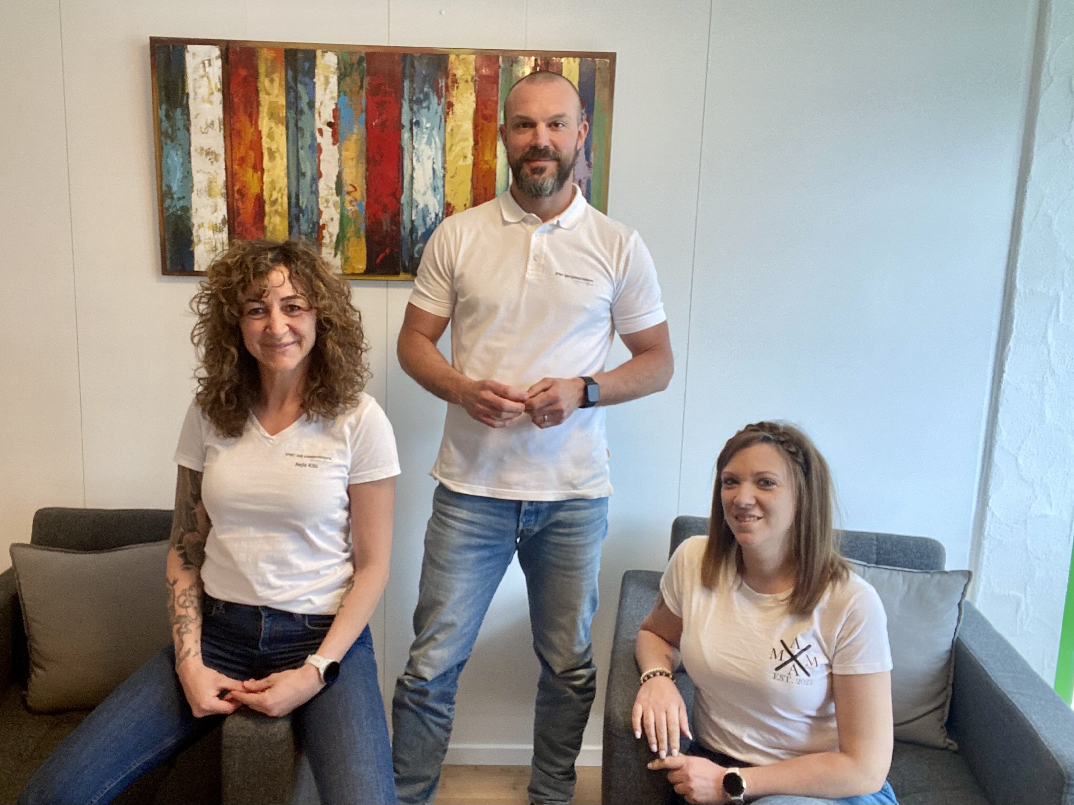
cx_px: 537
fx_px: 714
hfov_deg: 73.9
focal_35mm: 23
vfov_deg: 58.9
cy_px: 402
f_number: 2.2
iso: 160
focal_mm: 2.71
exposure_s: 1/50
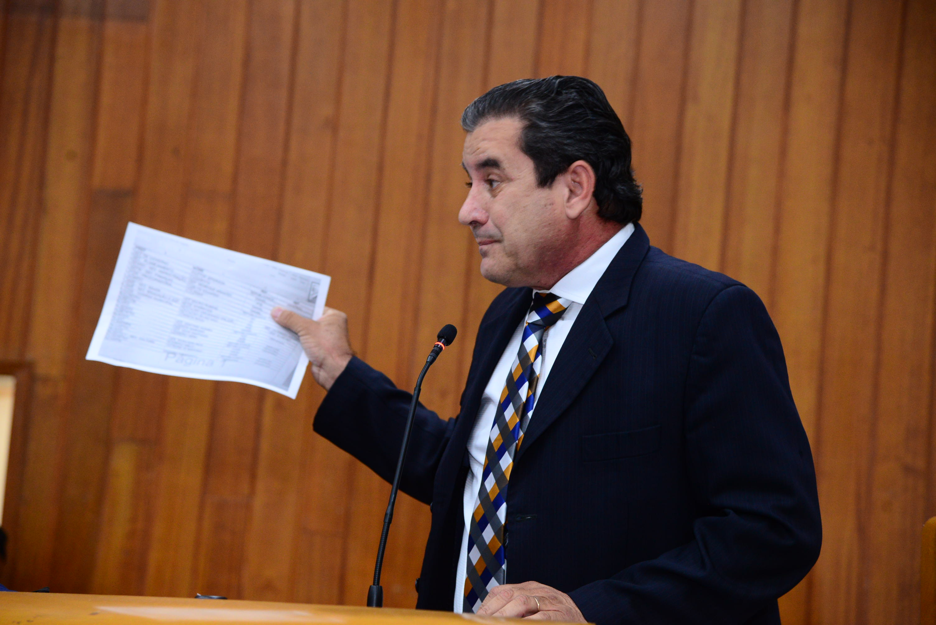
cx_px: 468
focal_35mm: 105
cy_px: 312
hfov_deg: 19.4
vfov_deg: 13.1
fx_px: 2731
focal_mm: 105
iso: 2000
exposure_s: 1/60
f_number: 5
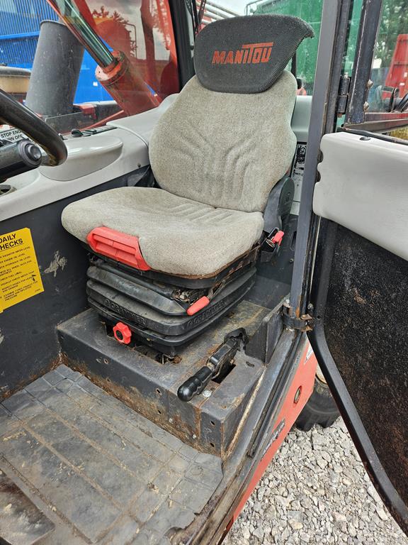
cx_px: 204
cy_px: 272
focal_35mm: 23
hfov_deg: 58.9
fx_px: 361
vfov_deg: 73.9
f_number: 1.8
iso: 25
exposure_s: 1/179
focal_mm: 5.4
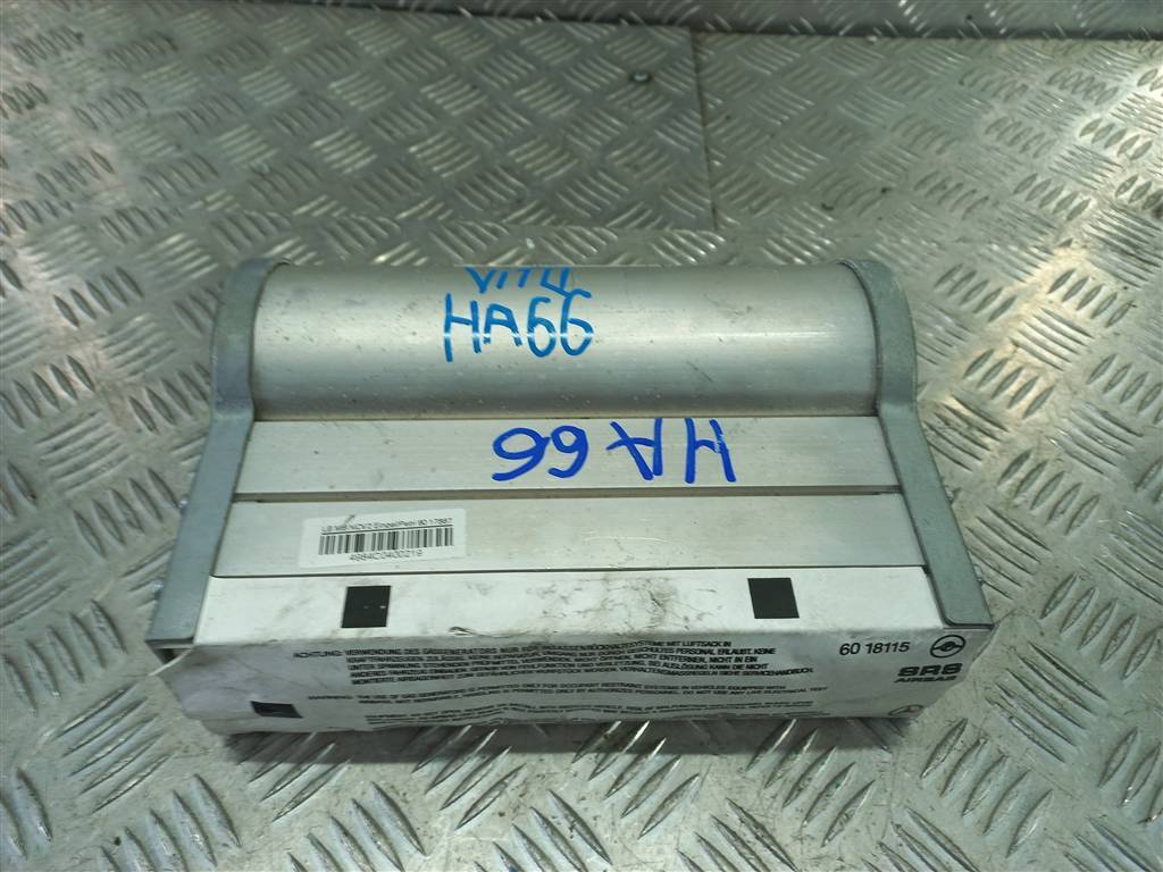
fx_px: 840
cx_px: 582
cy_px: 436
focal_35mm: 25
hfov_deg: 69.4
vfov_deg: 54.9
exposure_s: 1/50
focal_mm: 4.6
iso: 50
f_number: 1.8
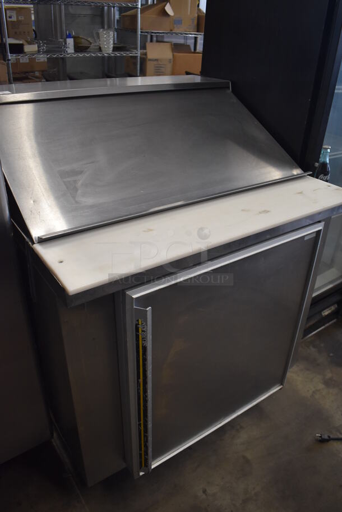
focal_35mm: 27
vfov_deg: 67.3
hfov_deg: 48.0
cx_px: 171
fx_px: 384
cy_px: 256
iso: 1100
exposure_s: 1/125
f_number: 3.5
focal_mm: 18
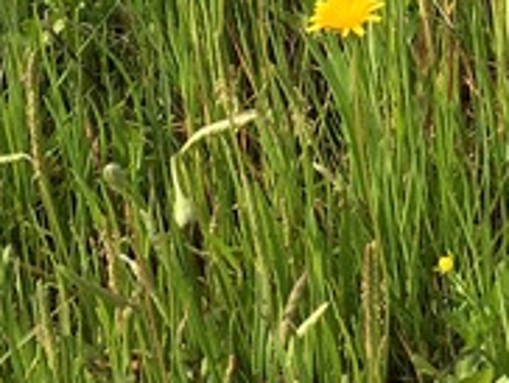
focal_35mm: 163
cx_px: 543
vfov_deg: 8.6
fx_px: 2400
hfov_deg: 11.9
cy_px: -425
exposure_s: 1/1637
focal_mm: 4.15
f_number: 2.2
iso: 25
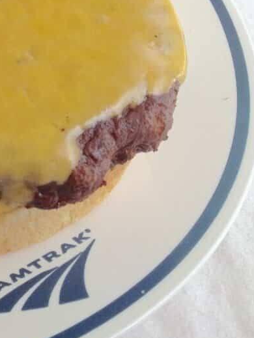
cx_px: -174
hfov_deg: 14.5
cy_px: 55
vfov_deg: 21.0
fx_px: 899
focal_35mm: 92
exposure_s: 1/40
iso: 64
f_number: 2.4
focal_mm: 4.28
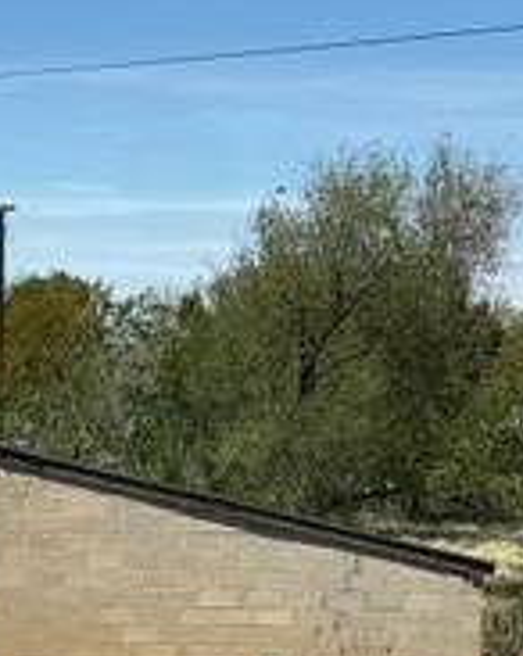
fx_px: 2539
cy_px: 477
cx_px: -502
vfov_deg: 14.7
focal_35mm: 131
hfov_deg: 10.8
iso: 80
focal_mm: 6.76
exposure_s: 1/5319
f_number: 1.78
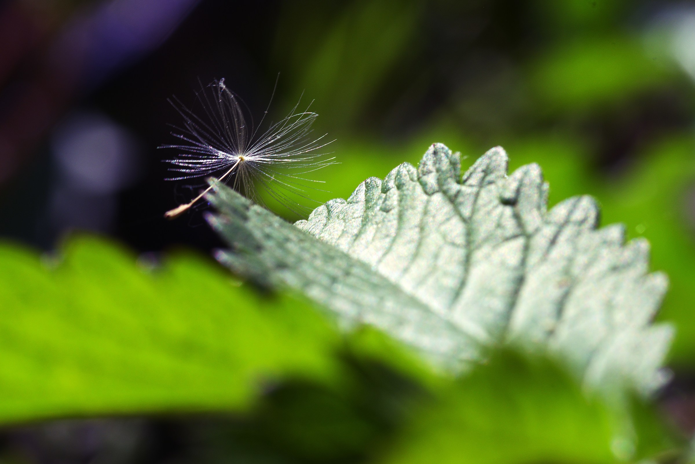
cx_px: 348
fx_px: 1931
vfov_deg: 13.7
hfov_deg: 20.4
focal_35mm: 100
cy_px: 232
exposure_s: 1/125
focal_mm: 100
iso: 200
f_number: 13
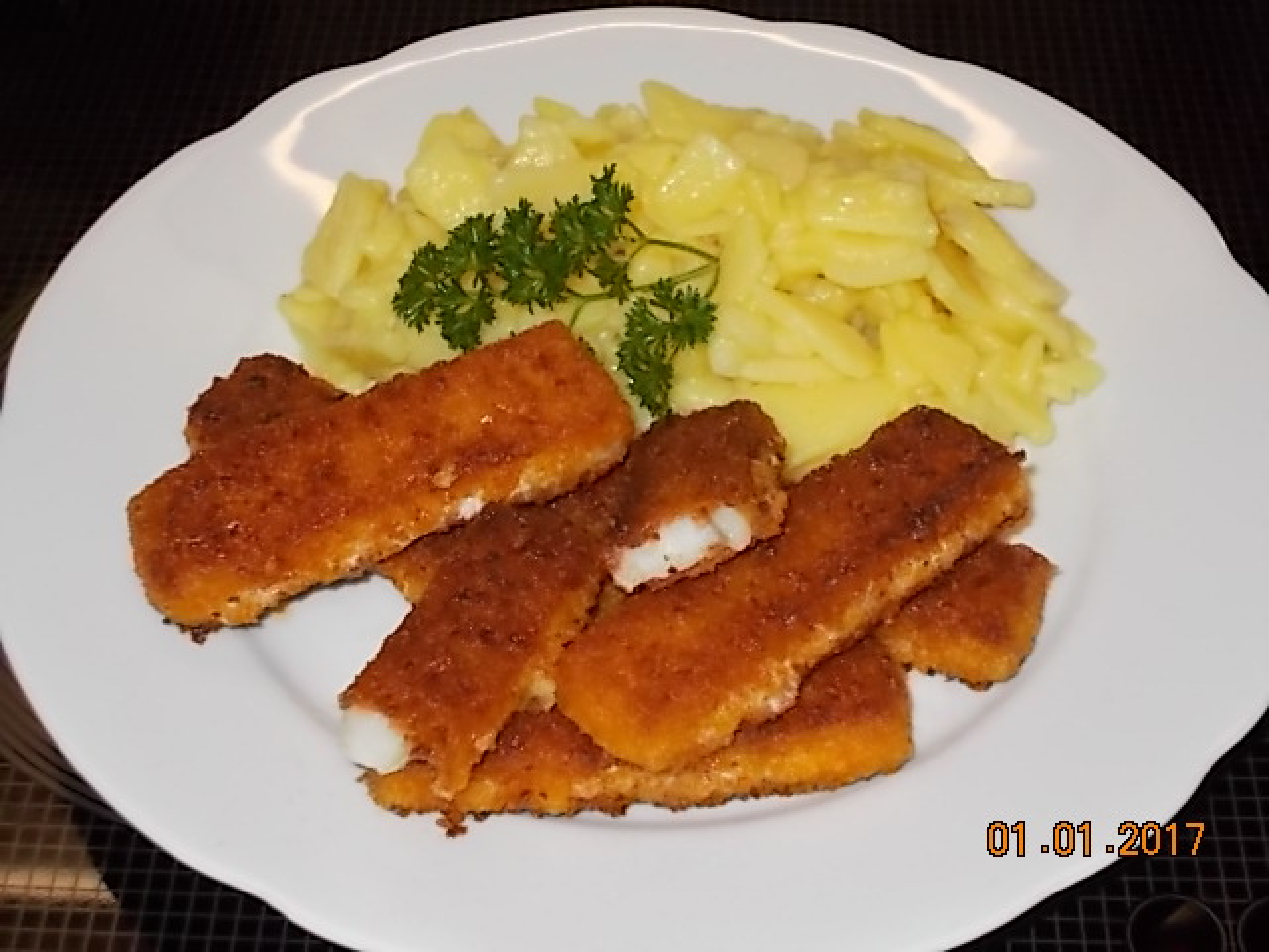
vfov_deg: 25.2
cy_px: 476
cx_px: 634
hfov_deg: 33.2
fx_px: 2126
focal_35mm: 58
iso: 200
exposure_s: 1/30
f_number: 4.9
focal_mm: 10.3
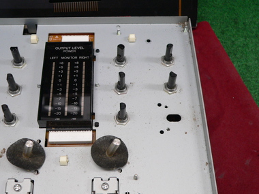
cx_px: 130
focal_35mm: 49
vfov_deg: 29.7
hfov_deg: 38.9
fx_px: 367
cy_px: 97
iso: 200
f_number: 2.8
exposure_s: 1/40
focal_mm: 8.1
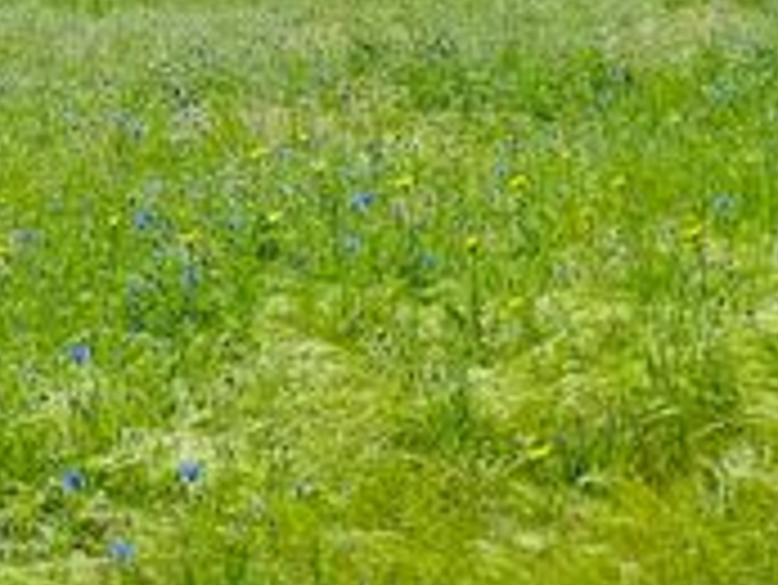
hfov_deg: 13.1
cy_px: -187
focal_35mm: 150
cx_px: 540
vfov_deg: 9.7
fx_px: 3374
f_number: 2
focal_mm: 6
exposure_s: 1/3984
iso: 25
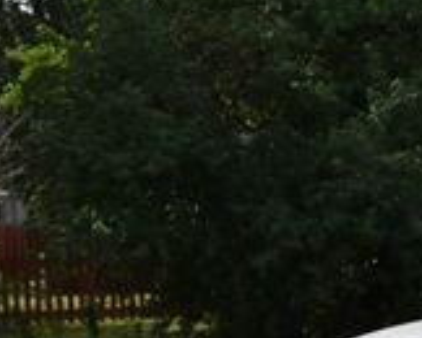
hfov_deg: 9.9
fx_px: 2363
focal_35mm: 189
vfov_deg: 8.0
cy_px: 525
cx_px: 649
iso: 200
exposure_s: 1/500
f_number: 8
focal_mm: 34
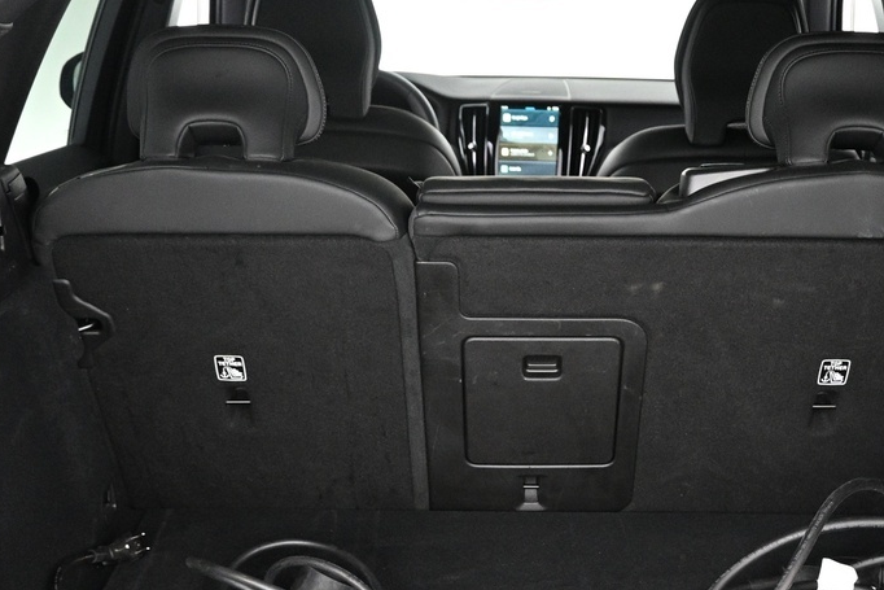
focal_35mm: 57
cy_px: 545
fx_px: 1400
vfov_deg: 23.1
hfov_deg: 34.9
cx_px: 535
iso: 1600
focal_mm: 16
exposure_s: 1/20
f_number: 3.5
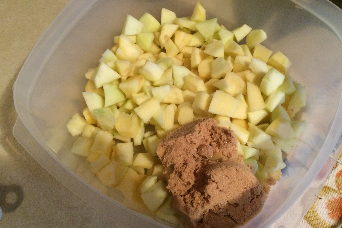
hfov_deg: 58.7
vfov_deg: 41.1
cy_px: 113
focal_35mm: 32
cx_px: 174
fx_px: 304
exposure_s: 1/30
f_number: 2.2
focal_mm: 4.15
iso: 250
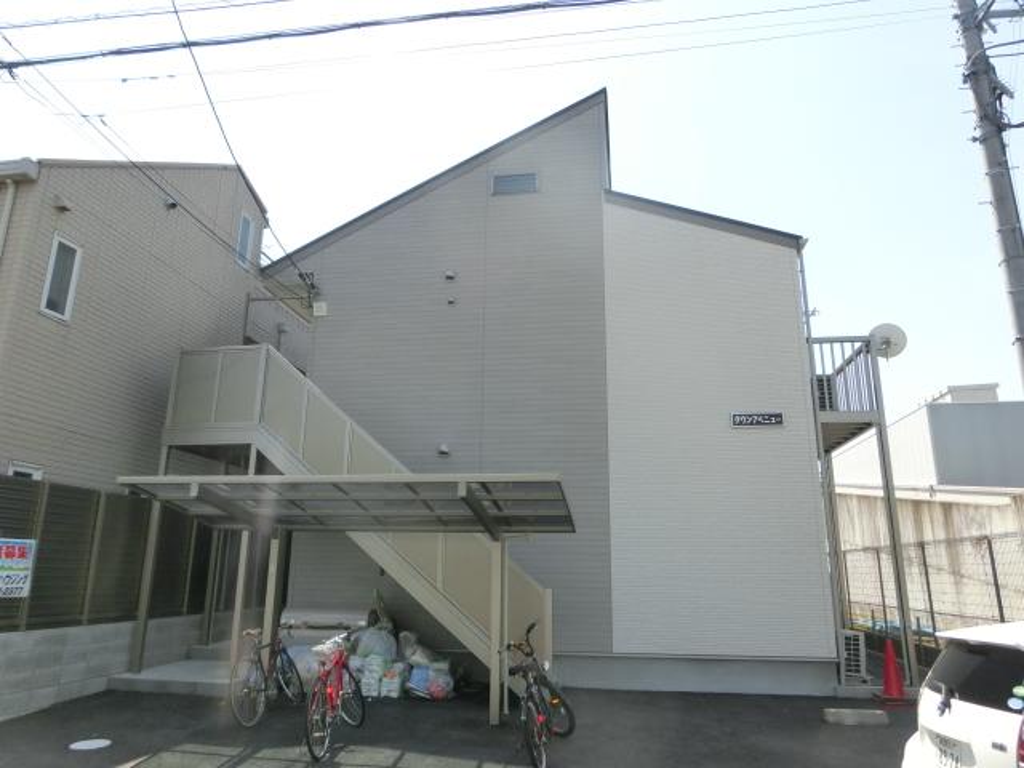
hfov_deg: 71.6
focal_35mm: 24
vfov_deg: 56.8
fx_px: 710
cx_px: 512
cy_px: 384
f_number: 3
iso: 100
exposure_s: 1/1000
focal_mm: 4.24
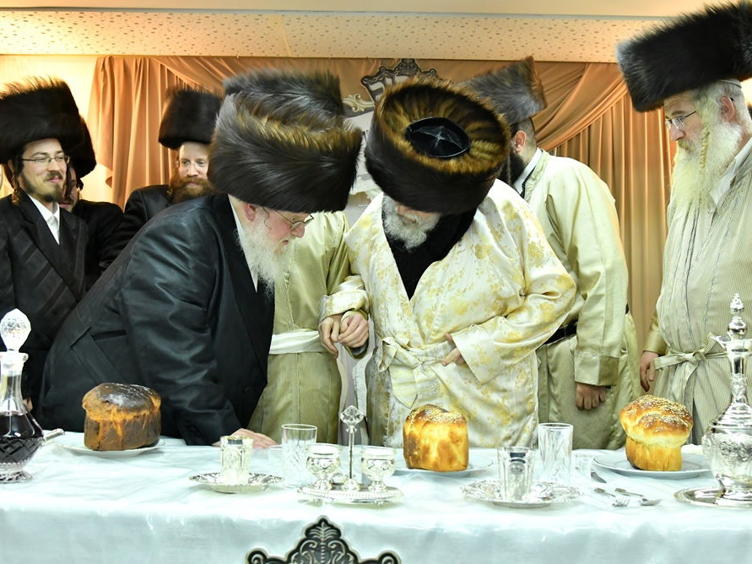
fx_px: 912
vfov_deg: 34.3
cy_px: 282
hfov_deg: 44.8
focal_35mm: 42
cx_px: 373
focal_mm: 38
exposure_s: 1/200
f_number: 6.3
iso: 3200
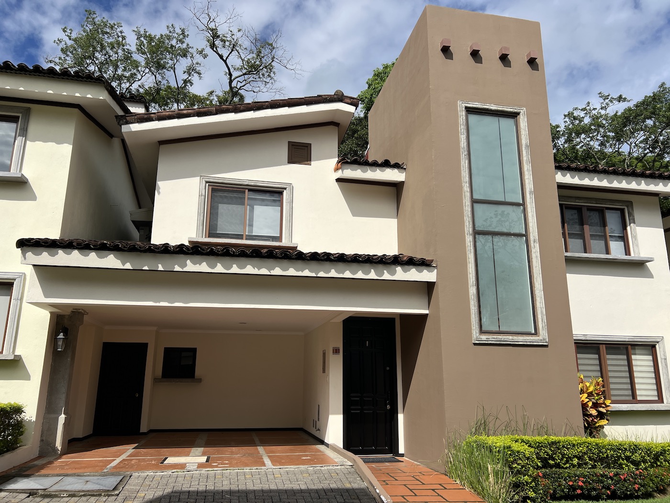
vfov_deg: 53.1
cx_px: 335
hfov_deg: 67.3
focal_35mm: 26
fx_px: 503
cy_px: 252
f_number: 1.5
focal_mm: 5.7
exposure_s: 1/5587
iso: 50
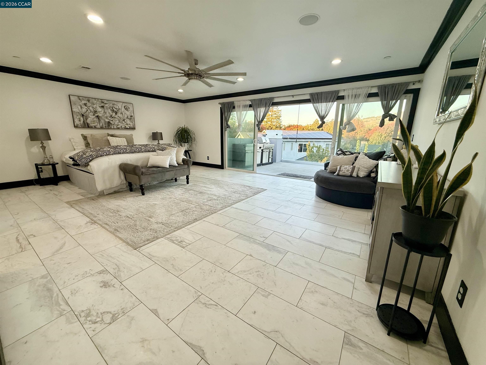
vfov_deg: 85.7
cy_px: 182
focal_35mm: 14
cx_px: 243
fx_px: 197
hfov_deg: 102.1
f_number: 2.2
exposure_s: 1/120
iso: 80
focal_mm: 2.22
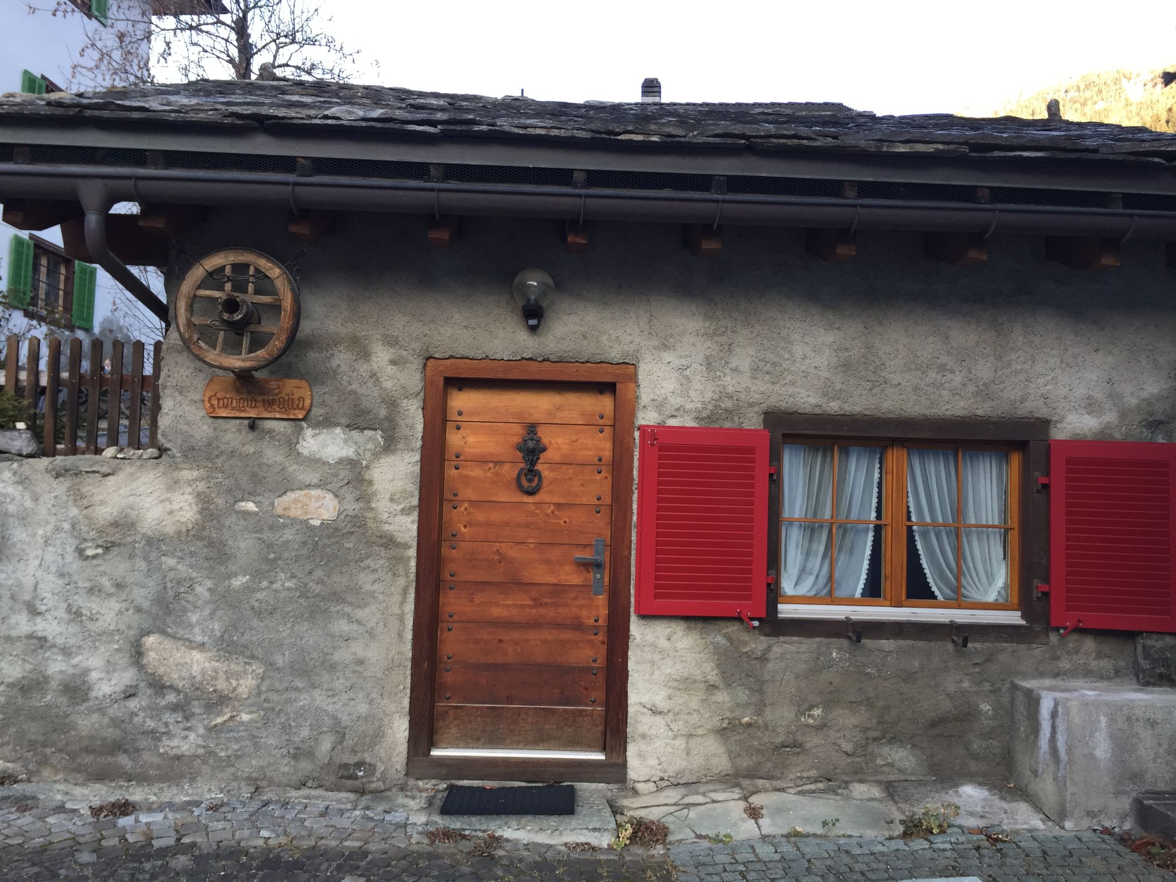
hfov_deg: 61.7
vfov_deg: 48.2
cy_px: 441
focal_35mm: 29
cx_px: 588
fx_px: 985
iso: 50
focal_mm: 4.15
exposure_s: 1/100
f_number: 2.2
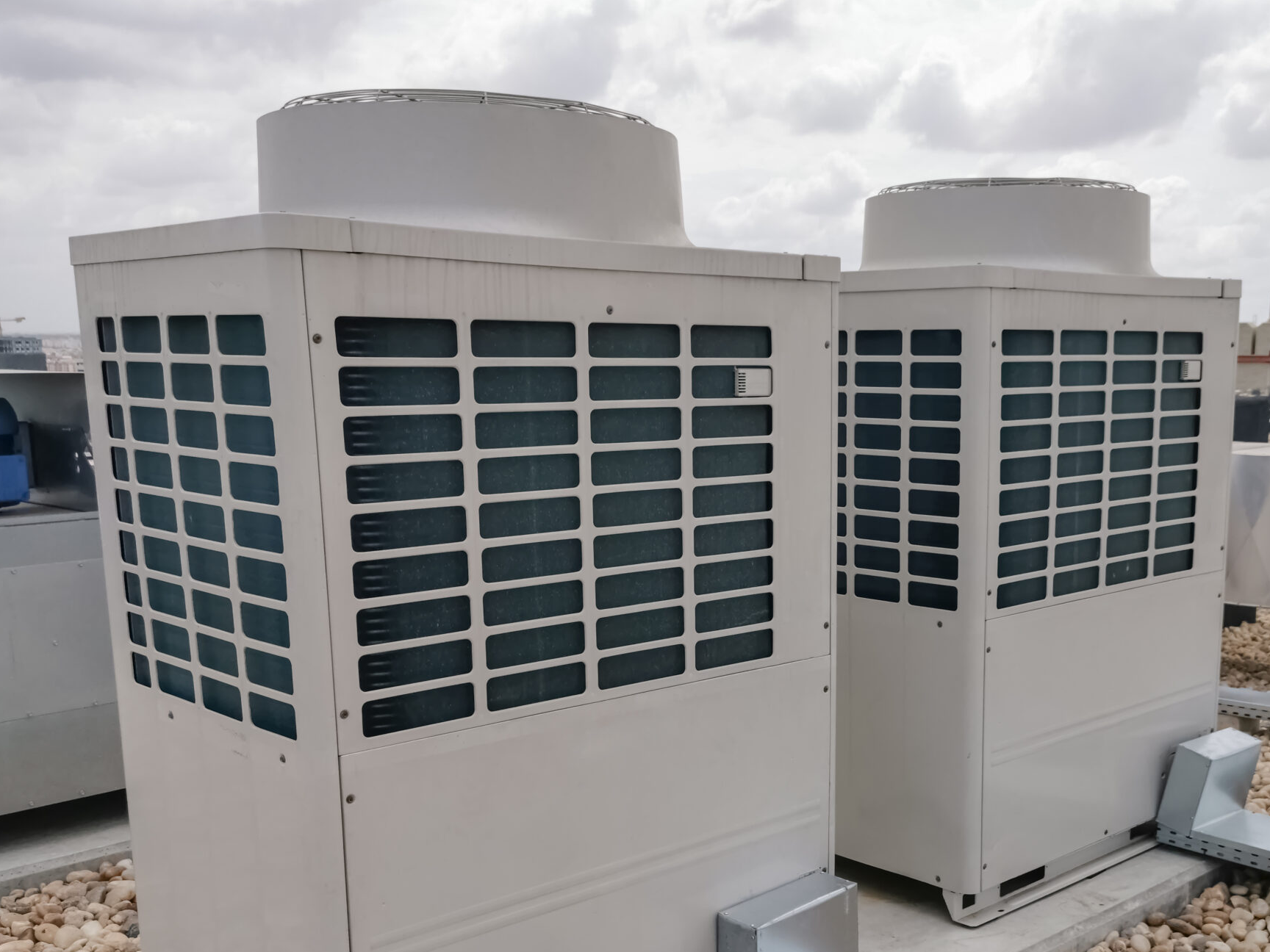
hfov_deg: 46.2
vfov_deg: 35.4
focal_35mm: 40
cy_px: 669
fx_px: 1468
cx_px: 832
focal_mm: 5.6
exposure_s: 1/4800
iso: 50
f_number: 1.6
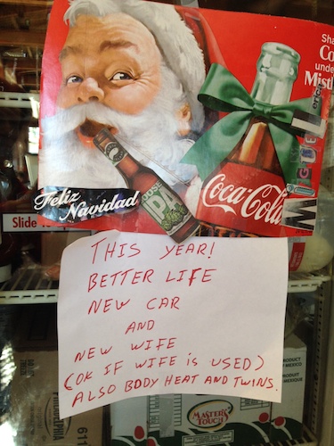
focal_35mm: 35
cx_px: 167
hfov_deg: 40.7
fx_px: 450
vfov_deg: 52.6
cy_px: 223
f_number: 2.4
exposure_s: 1/20
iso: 80
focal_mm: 4.28
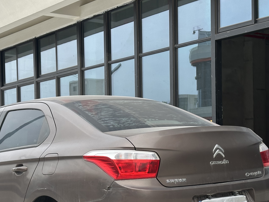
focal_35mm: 76
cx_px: 98
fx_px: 591
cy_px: 152
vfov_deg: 19.2
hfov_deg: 25.6
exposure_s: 1/971
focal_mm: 6.86
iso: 64
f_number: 1.78
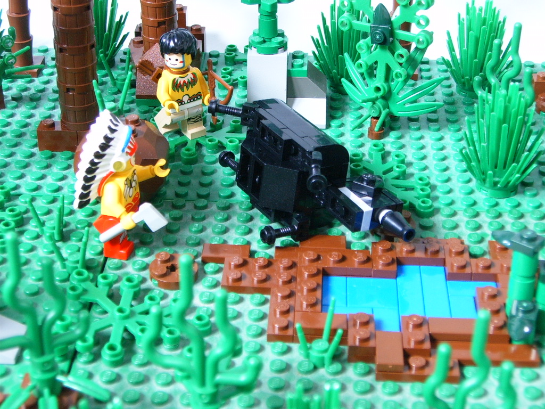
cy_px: 204
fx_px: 1102
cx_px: 272
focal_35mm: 70
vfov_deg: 21.0
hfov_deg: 27.8
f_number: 3.7
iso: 141
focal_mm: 10.7
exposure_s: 1/6
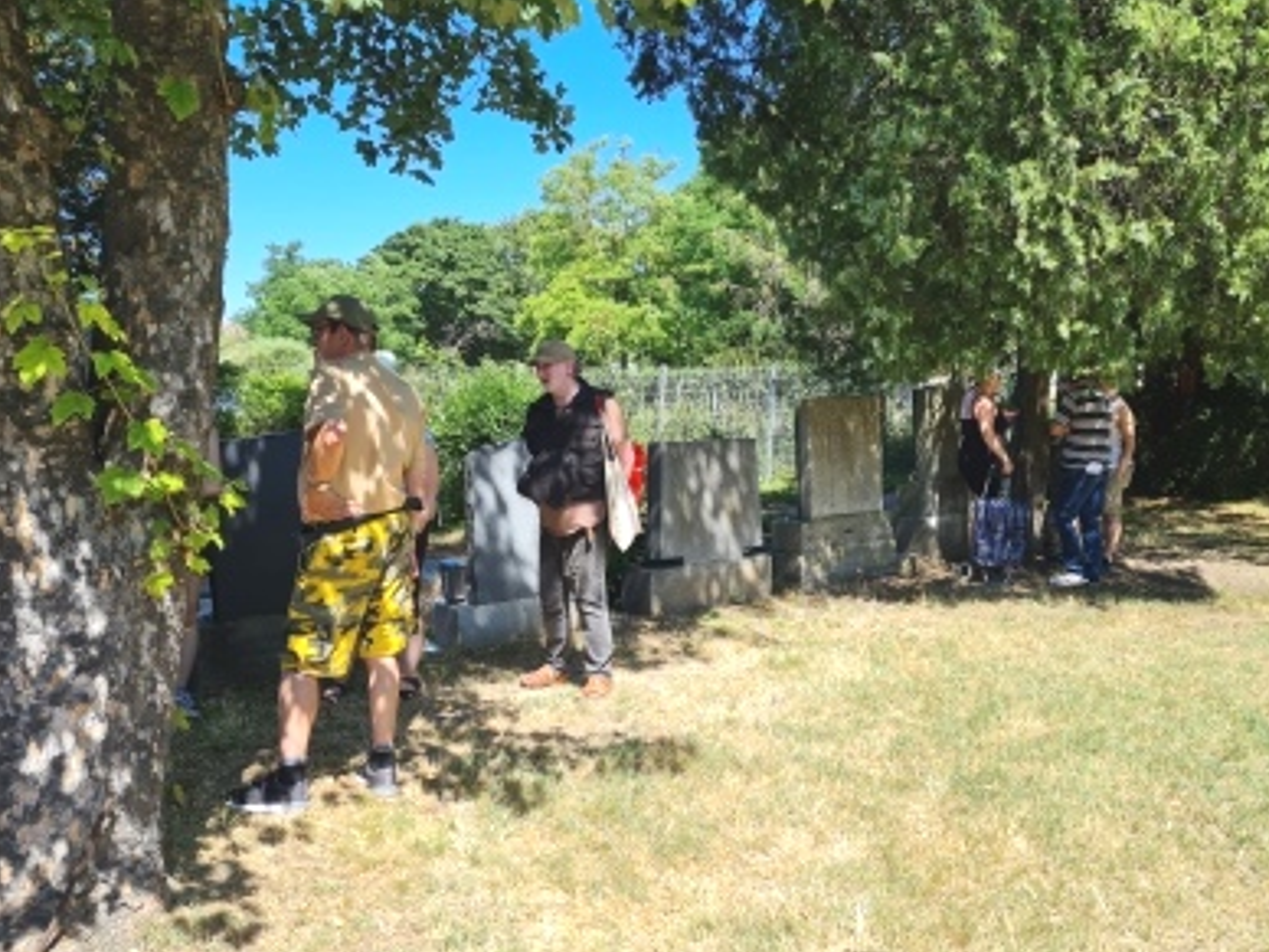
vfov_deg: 46.8
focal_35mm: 30
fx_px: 1100
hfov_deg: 59.8
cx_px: 706
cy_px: 514
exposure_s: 1/1324
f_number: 1.8
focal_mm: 5.4
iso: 50
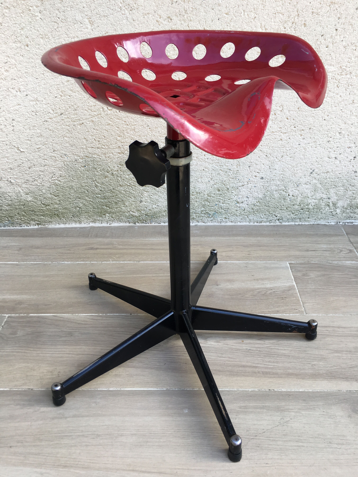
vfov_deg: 61.7
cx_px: 179
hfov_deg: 48.2
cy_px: 238
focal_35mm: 29
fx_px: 400
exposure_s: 1/100
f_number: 2.2
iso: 25
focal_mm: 4.15
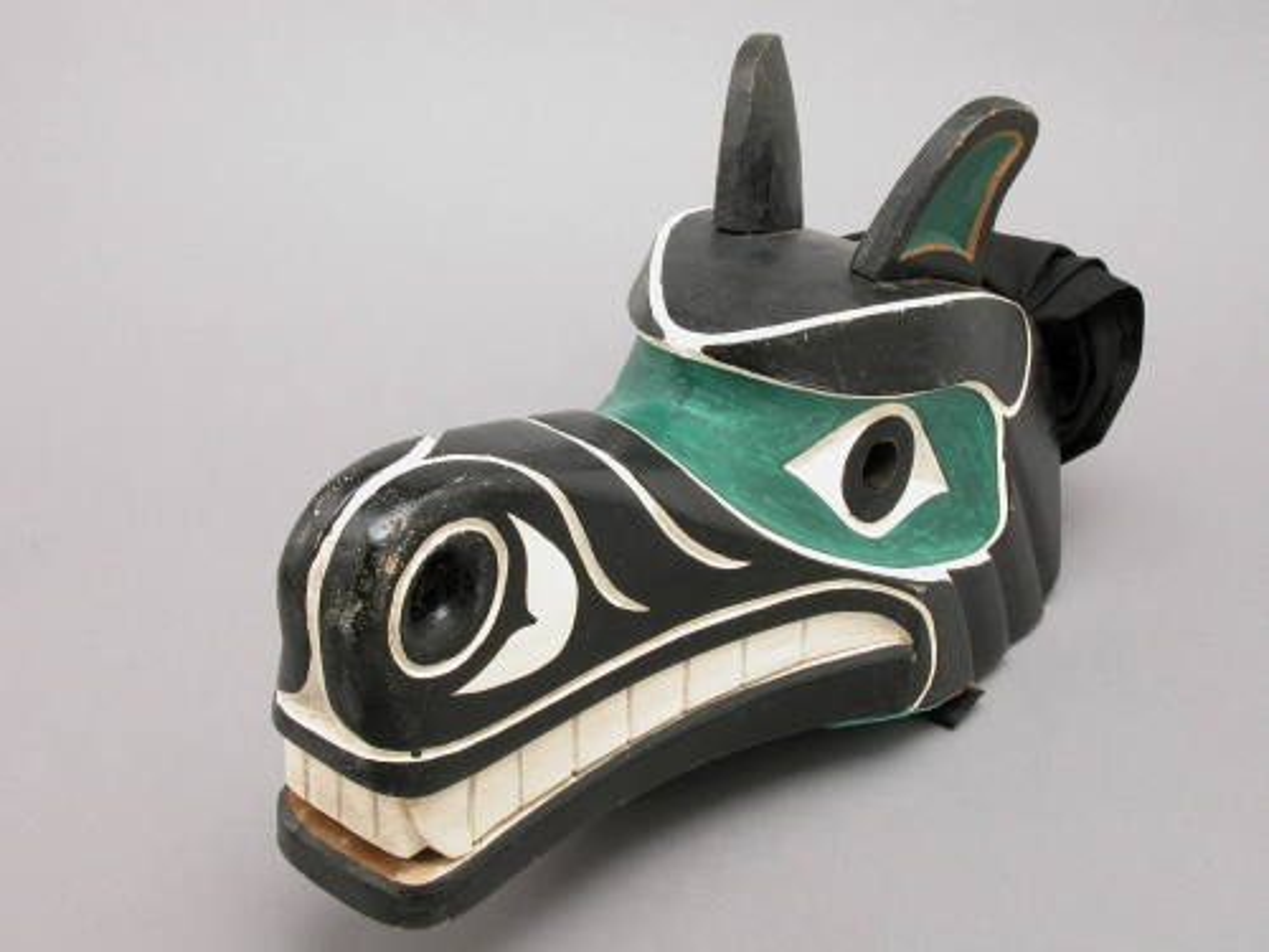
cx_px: 634
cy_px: 476
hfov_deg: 35.5
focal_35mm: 54
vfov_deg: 27.0
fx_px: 1980
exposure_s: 1/2.7
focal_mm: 13.6
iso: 100
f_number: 7.2
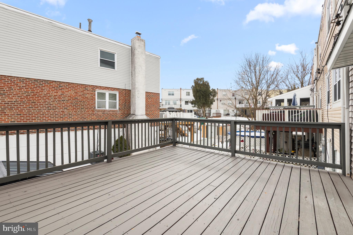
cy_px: 118
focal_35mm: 16
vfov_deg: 73.7
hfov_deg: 96.8
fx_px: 157
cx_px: 176
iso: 200
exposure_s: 1/200
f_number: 9
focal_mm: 16
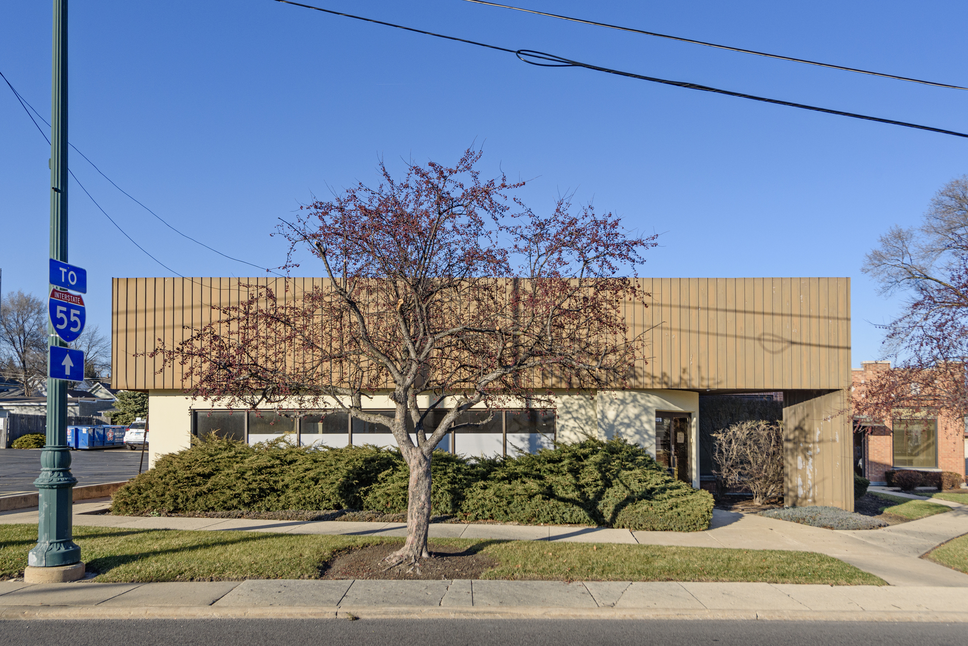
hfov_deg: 73.7
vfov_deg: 53.2
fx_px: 646
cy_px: 323
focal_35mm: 24
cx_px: 484
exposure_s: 1/1250
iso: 320
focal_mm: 24
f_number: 8
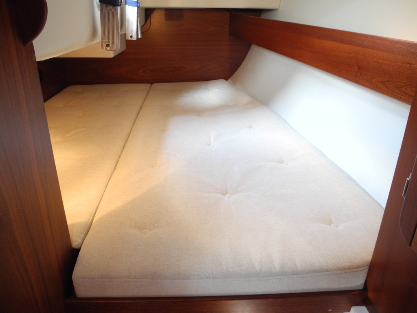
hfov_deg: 63.4
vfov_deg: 49.7
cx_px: 208
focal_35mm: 28
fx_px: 337
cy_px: 156
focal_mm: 6
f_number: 2.8
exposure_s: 1/22.8
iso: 400
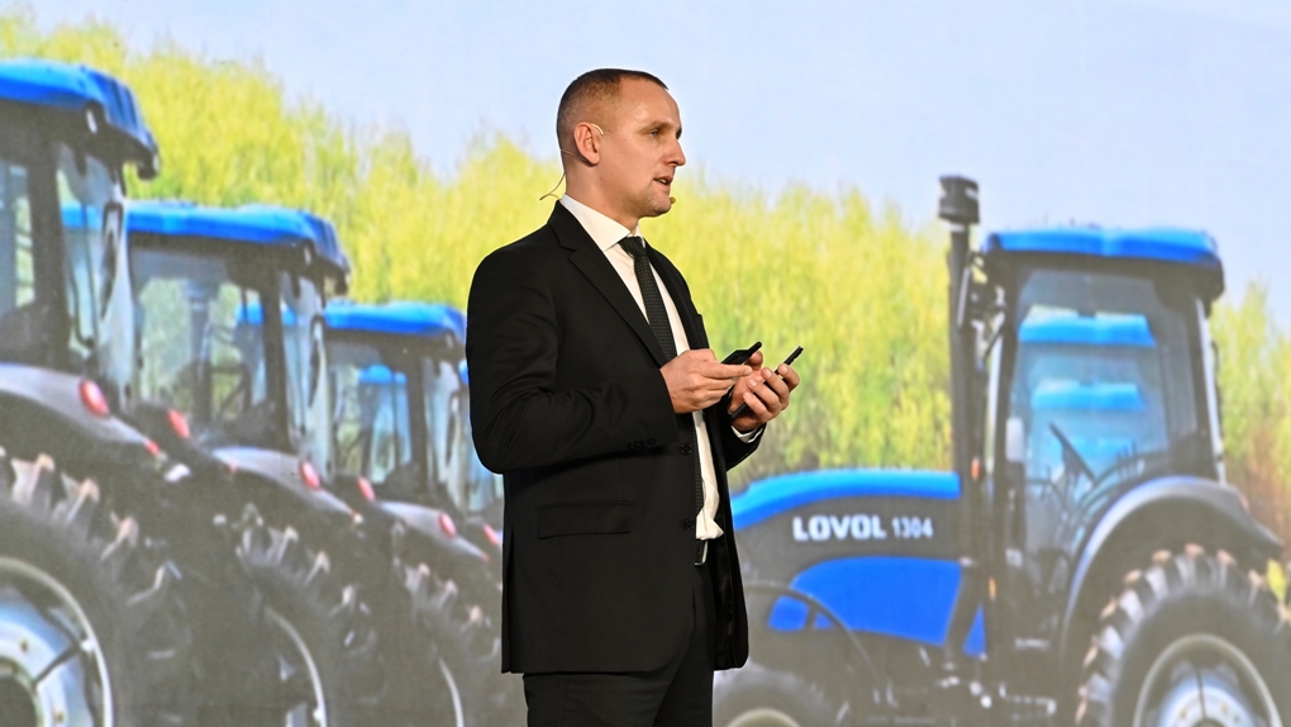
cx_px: 646
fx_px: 6299
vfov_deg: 6.6
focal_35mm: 184
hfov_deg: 11.7
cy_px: 370
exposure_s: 1/80
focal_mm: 175
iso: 640
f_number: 6.3
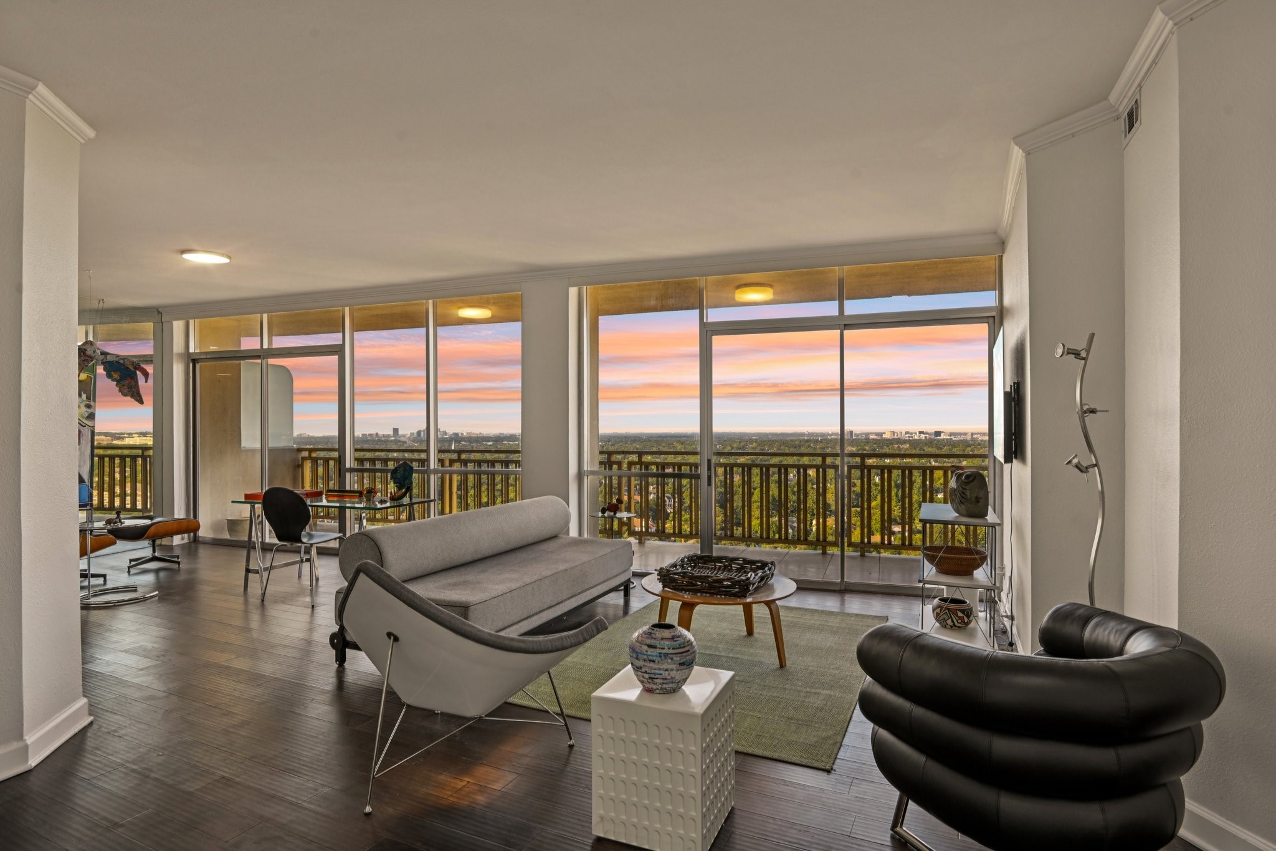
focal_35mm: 19
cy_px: 426
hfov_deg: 86.9
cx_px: 638
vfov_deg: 64.5
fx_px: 673
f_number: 8
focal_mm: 19
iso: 400
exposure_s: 1/200
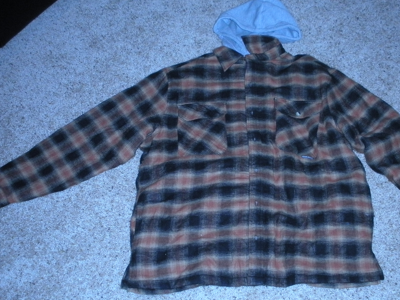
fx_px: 532
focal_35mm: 46
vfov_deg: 31.5
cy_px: 156
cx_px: 236
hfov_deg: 41.1
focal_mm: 6.3
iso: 400
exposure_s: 1/60
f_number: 3.5
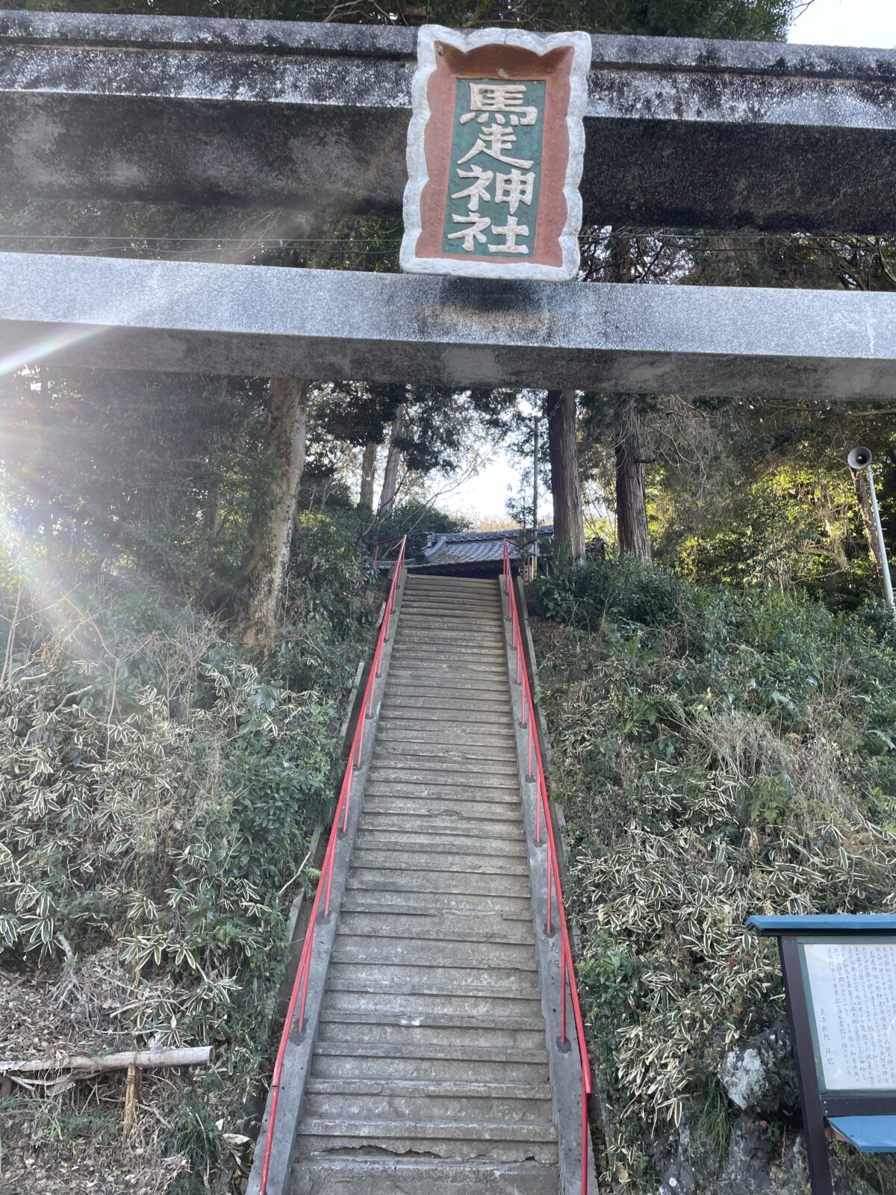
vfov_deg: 67.3
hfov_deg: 53.1
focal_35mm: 26
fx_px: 897
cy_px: 598
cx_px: 448
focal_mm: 4.2
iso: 40
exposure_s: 1/121
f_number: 1.6
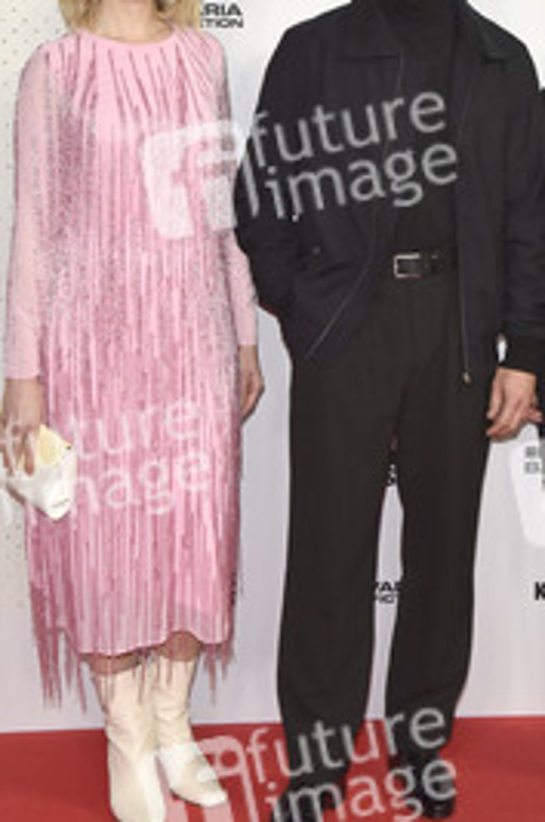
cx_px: 388
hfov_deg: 15.6
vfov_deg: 23.4
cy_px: 320
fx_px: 1983
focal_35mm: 87
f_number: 9
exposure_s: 1/250
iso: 2000
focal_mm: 58
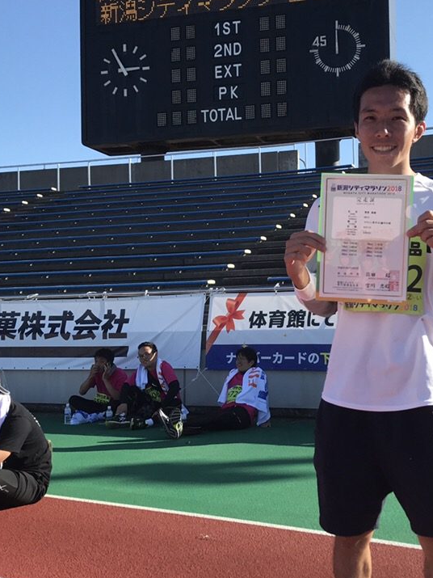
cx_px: 288
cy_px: 291
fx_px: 784
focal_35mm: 47
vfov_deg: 40.4
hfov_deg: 30.6
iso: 20
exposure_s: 1/1350
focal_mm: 3.99
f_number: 1.8
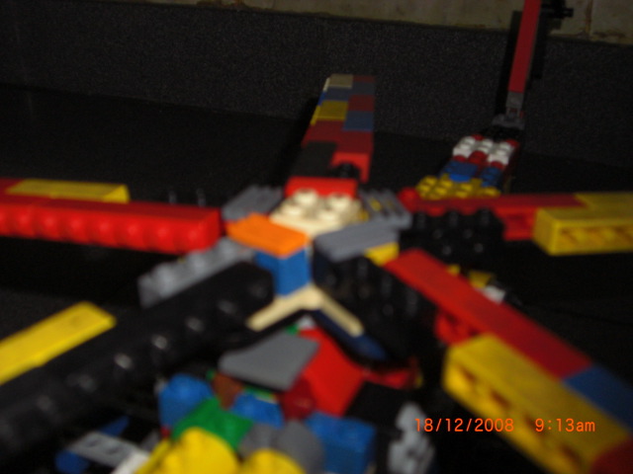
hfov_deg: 40.4
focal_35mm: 47
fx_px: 859
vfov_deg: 30.9
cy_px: 237
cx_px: 316
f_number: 3
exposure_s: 1/60
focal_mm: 7.6
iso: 200
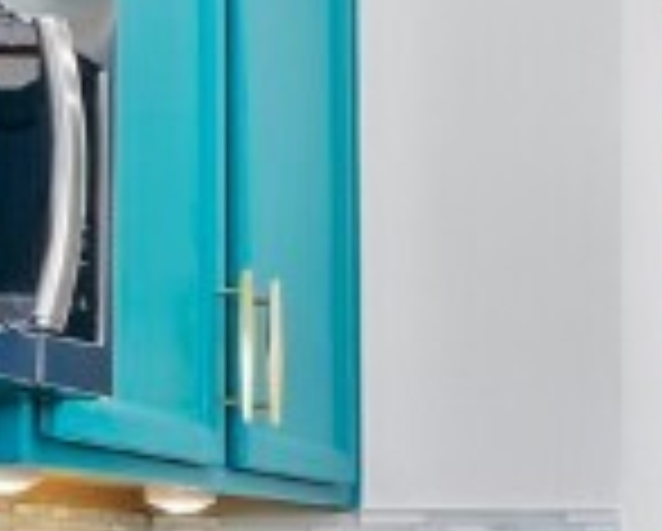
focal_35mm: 95
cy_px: 594
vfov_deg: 15.8
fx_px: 1864
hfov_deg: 17.8
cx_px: 1018
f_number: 10
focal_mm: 7
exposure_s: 2
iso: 400
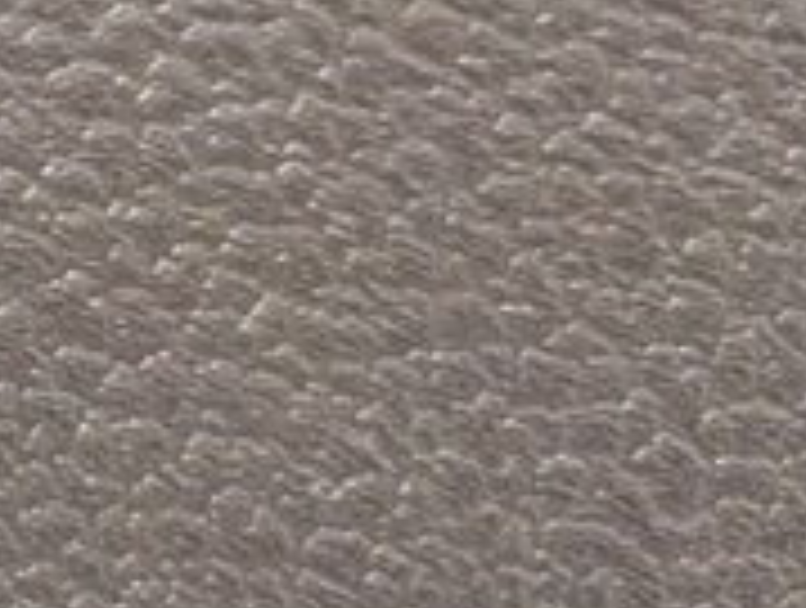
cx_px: -1337
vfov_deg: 10.3
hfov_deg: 11.1
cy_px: -441
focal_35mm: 137
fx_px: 3196
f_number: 1.7
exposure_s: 1/100
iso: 627
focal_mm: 4.53
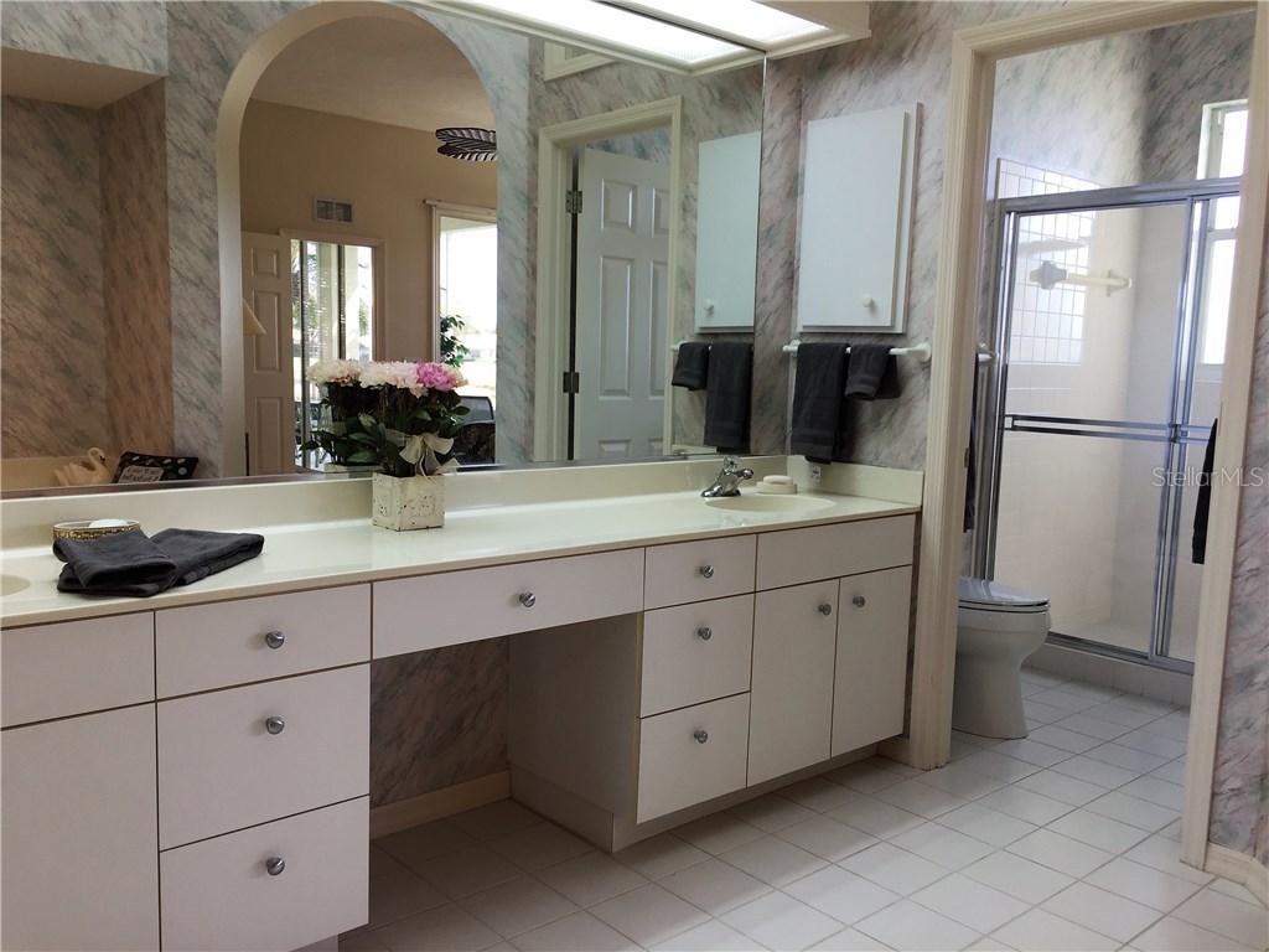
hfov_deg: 61.7
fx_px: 1063
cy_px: 476
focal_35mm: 29
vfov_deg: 48.2
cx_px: 634
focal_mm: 4.15
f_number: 2.2
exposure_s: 1/40
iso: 32
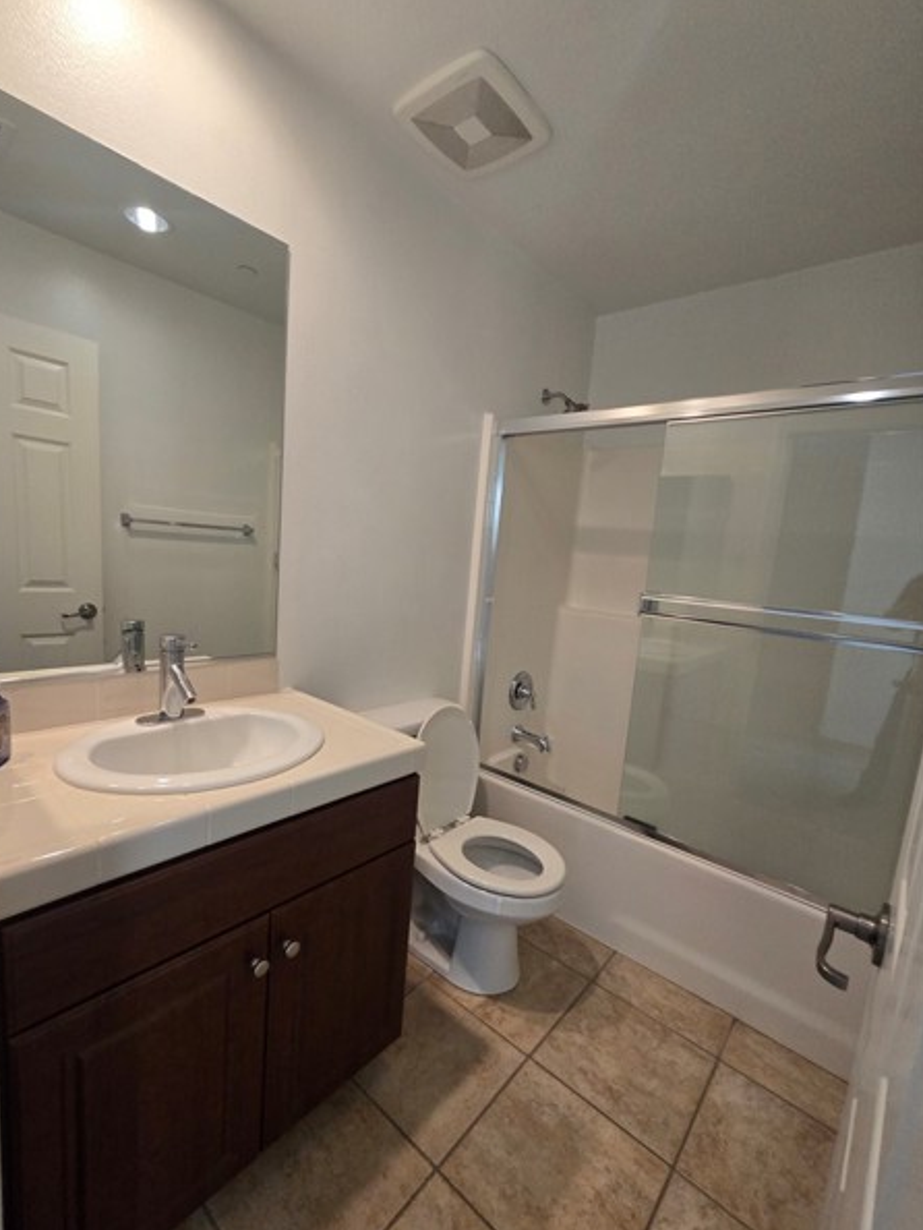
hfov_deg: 85.6
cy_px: 621
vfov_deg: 102.0
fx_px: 497
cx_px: 433
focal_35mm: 14
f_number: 2.2
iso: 250
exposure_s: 1/60
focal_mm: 2.2
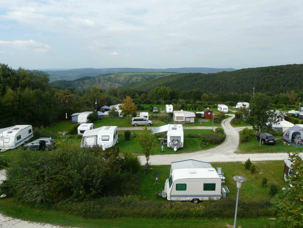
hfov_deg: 63.4
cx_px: 152
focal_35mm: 28
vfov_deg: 49.7
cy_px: 114
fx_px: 245
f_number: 5.6
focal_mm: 4.6
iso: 100
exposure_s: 1/320
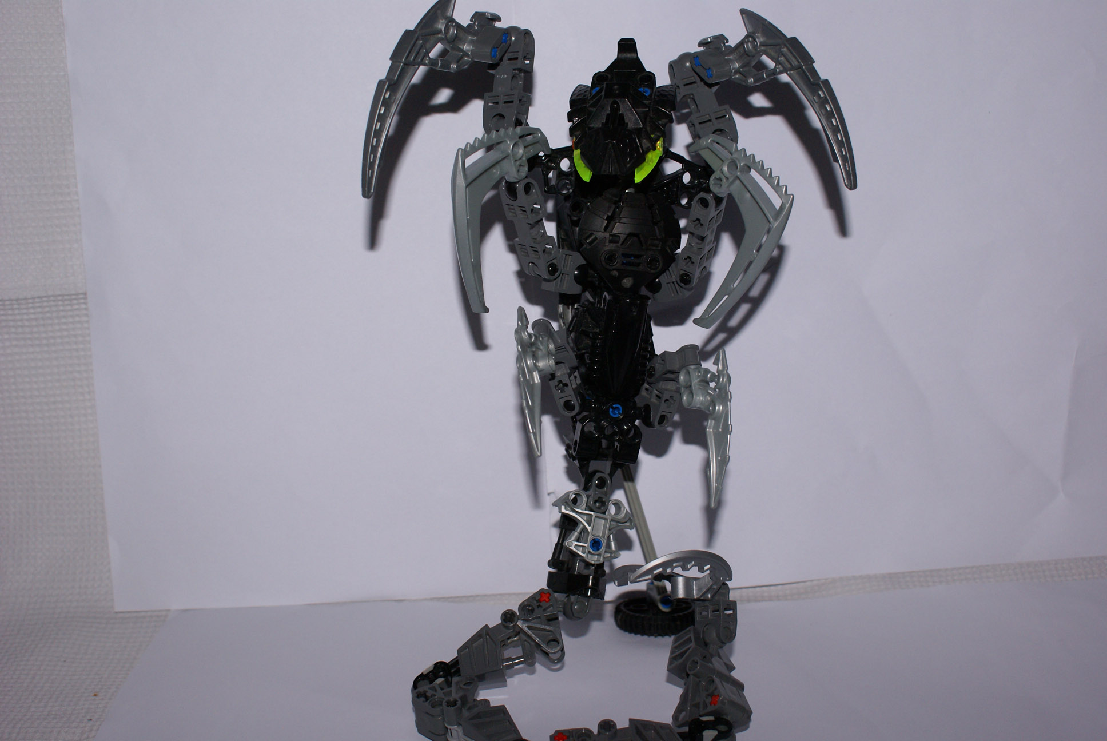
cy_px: 370
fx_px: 1293
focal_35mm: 42
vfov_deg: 32.0
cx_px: 554
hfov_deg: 46.3
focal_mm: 28
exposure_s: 1/60
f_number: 5.6
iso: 400
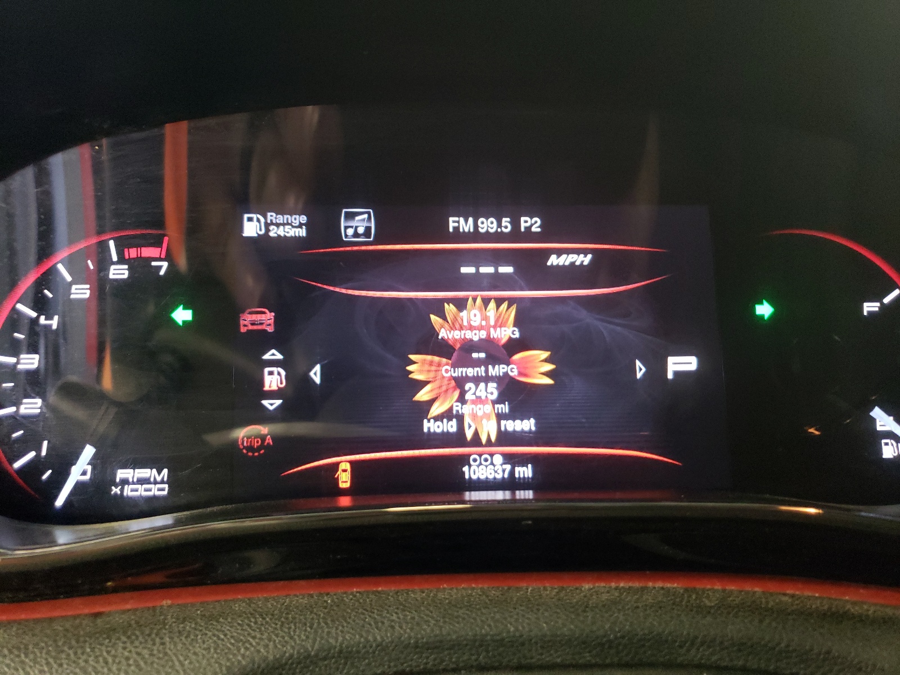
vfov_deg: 53.1
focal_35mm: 26
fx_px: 676
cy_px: 338
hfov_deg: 67.3
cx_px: 450
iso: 348
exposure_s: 1/30
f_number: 1.5
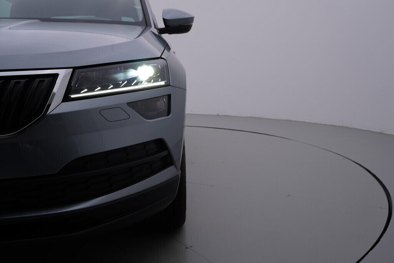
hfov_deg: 53.1
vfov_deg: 36.9
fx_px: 394
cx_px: 197
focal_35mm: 36
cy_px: 132
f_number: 5
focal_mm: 24
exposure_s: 1/125
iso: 125
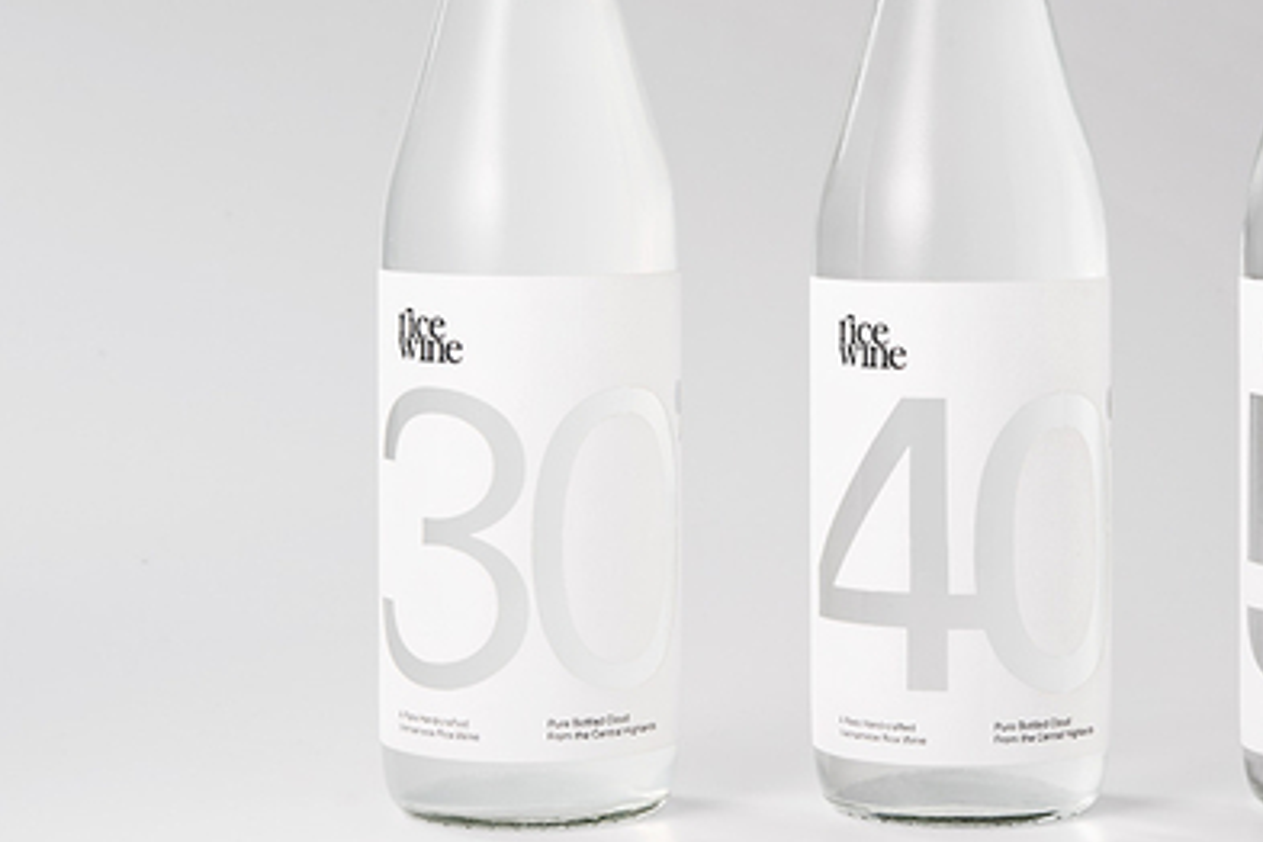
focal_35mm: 113
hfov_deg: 18.0
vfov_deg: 12.1
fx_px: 3964
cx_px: 958
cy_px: 212
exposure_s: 1/160
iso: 100
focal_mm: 60
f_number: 14
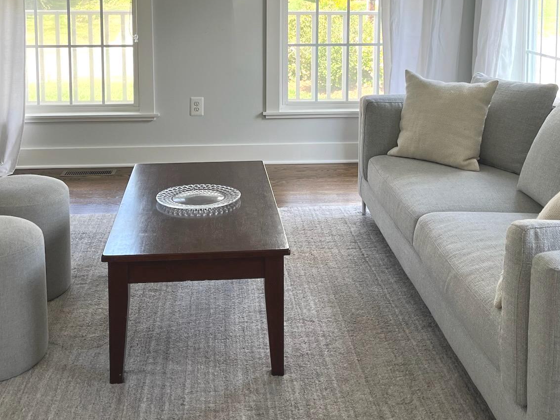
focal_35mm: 47
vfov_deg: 29.8
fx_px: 760
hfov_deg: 40.4
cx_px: 269
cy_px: 56
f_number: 1.6
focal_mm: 5.1
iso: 40
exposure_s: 1/132
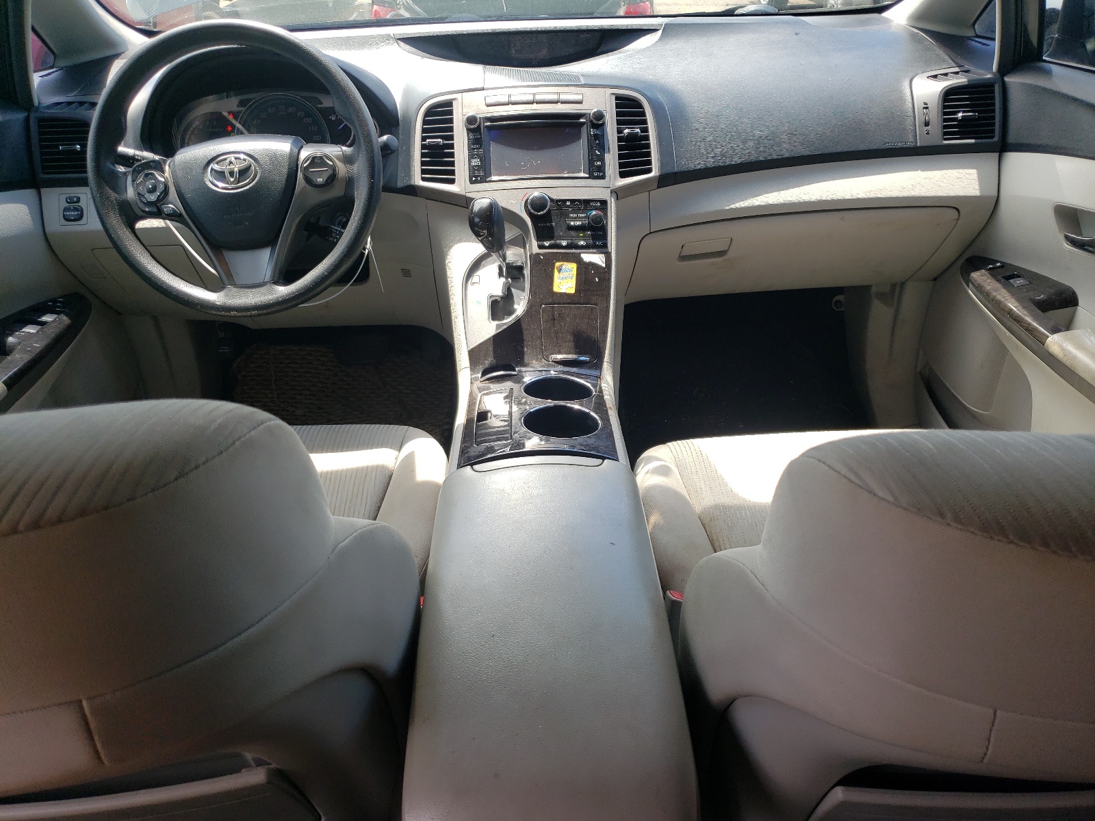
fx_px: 822
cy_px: 410
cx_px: 548
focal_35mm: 26
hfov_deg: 67.3
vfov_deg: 53.1
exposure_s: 1/323
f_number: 1.5
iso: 50
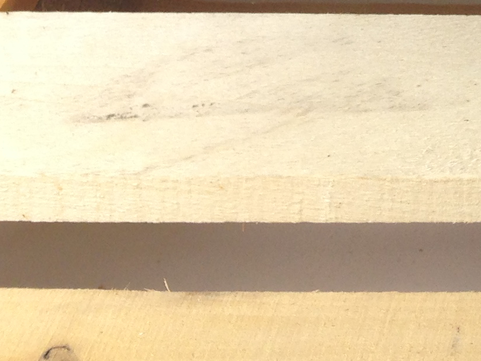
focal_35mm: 131
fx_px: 1821
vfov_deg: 10.7
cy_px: -270
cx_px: 828
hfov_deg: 13.7
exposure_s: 1/154
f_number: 2.4
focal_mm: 4.12
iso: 50
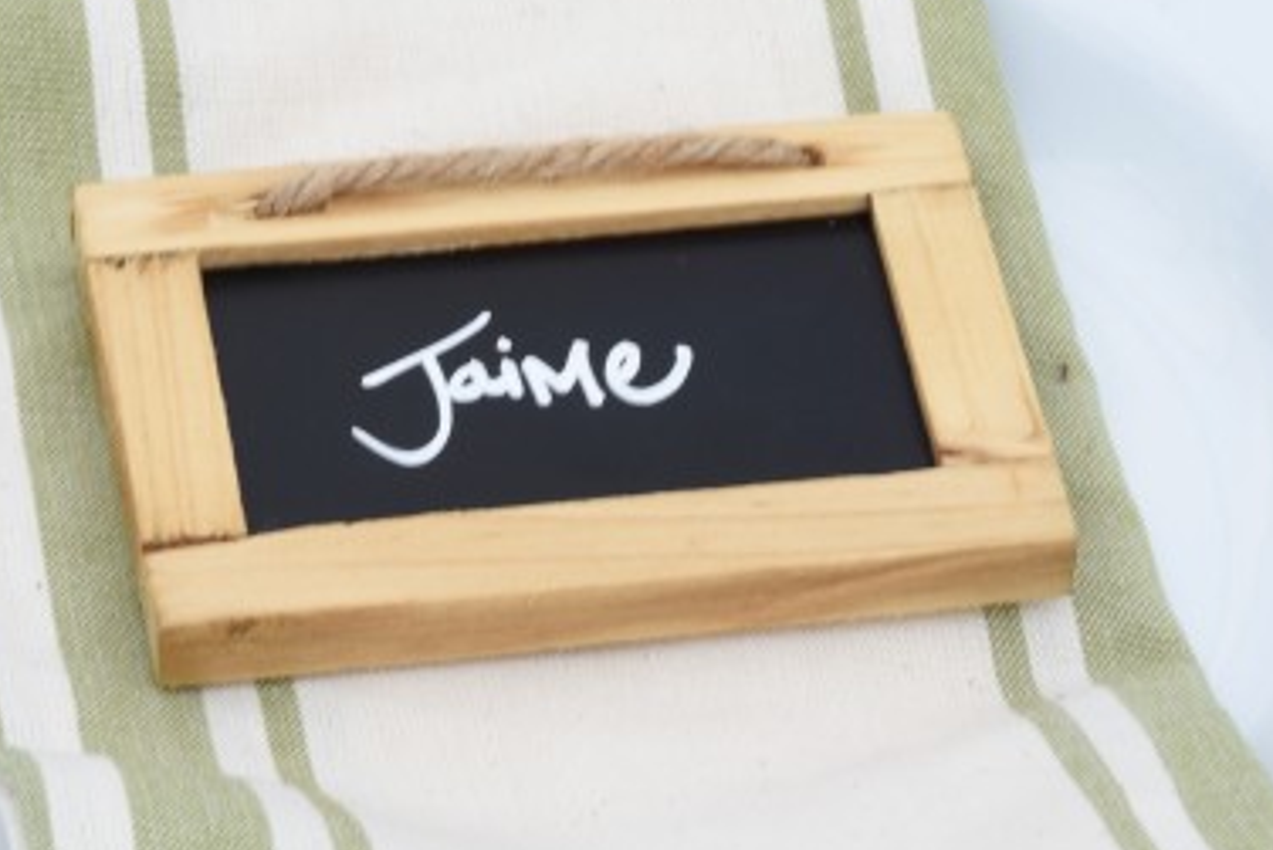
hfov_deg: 7.2
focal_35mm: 286
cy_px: 295
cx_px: 664
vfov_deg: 4.8
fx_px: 10117
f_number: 18
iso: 100
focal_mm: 105
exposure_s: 1/25
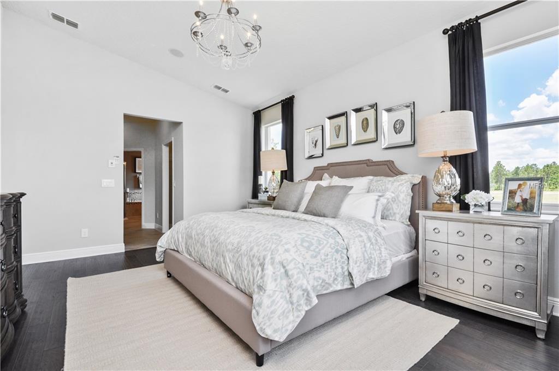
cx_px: 280
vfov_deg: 77.1
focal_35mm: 15
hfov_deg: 100.5
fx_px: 233
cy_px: 186
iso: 200
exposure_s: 1/25
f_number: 8
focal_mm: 10
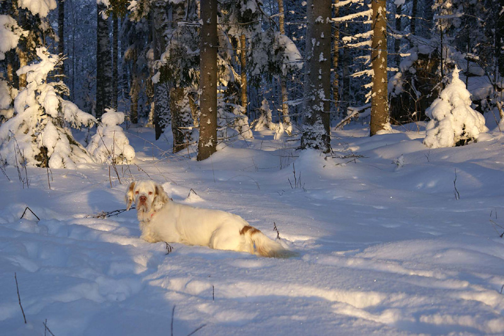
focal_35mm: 105
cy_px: 168
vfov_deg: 13.0
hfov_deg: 19.5
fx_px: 1470
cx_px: 252
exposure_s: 1/160
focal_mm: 70
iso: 100
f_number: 6.3
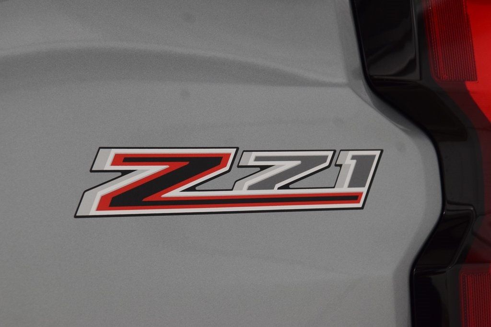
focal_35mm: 105
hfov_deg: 19.5
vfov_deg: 13.0
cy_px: 164
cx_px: 246
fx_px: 1432
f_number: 7.1
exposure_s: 1/30
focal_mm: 70
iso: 1600
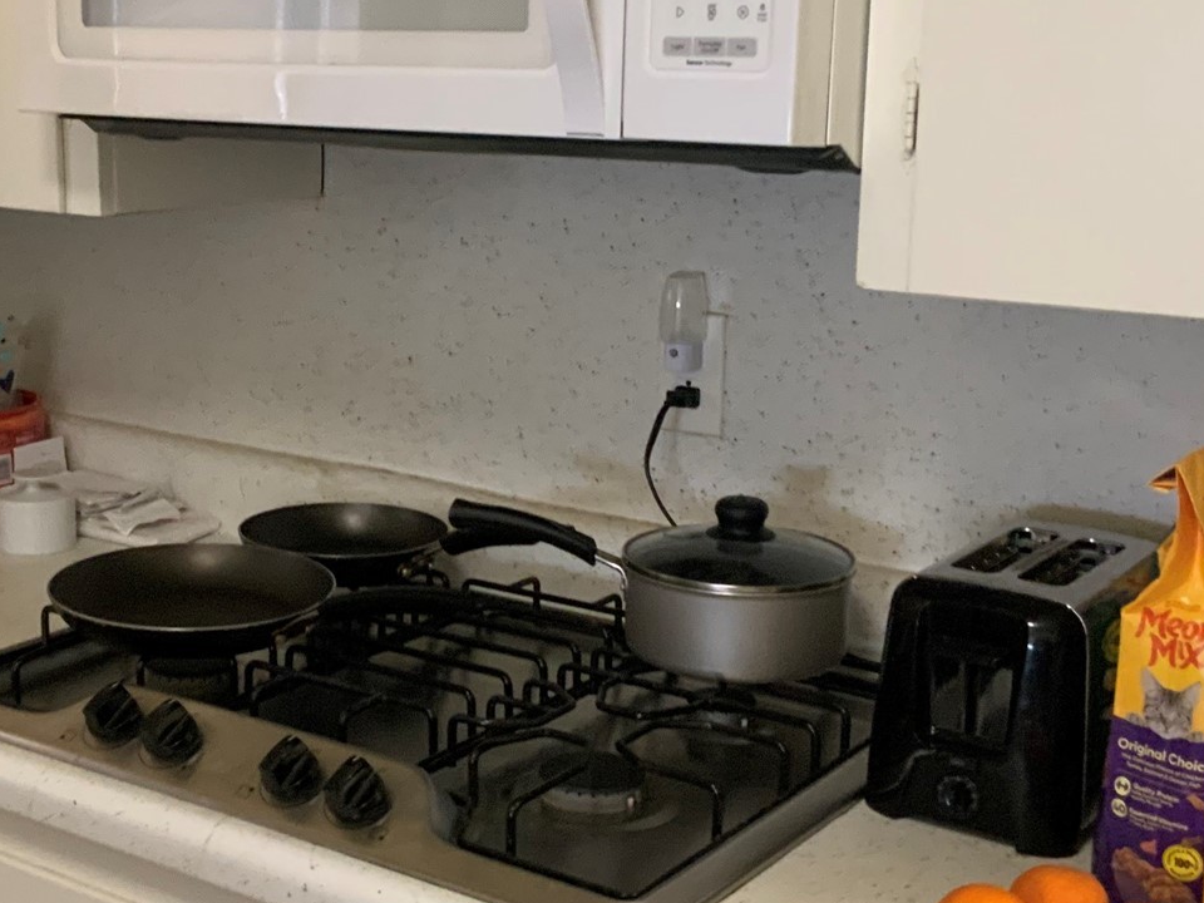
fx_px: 2017
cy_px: 450
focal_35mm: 58
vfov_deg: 25.2
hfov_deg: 33.0
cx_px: 418
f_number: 1.8
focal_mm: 3
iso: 250
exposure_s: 1/60
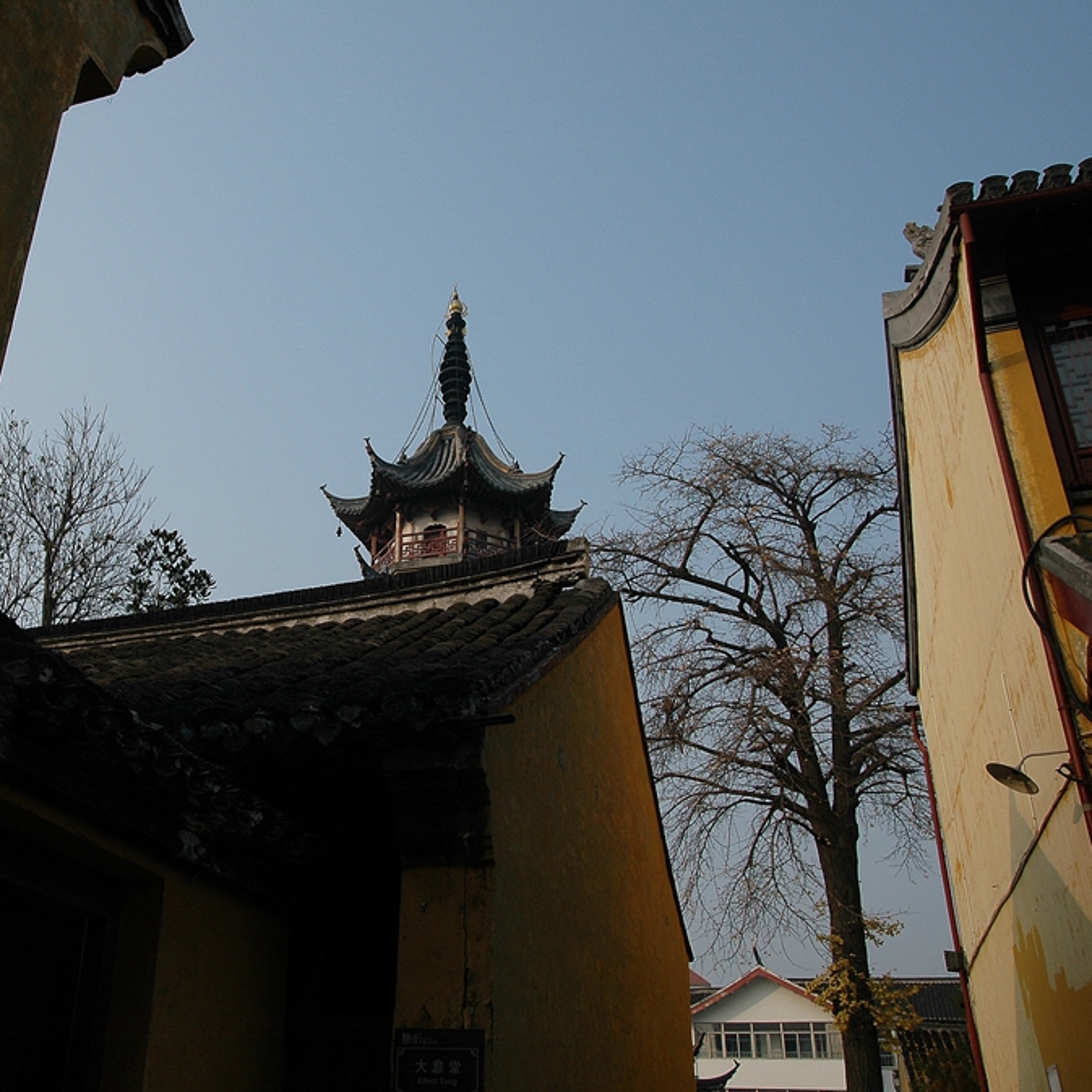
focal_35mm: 62
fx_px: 2213
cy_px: 541
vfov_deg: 27.7
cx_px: 325
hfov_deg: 27.5
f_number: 5.6
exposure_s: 1/800
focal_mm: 32
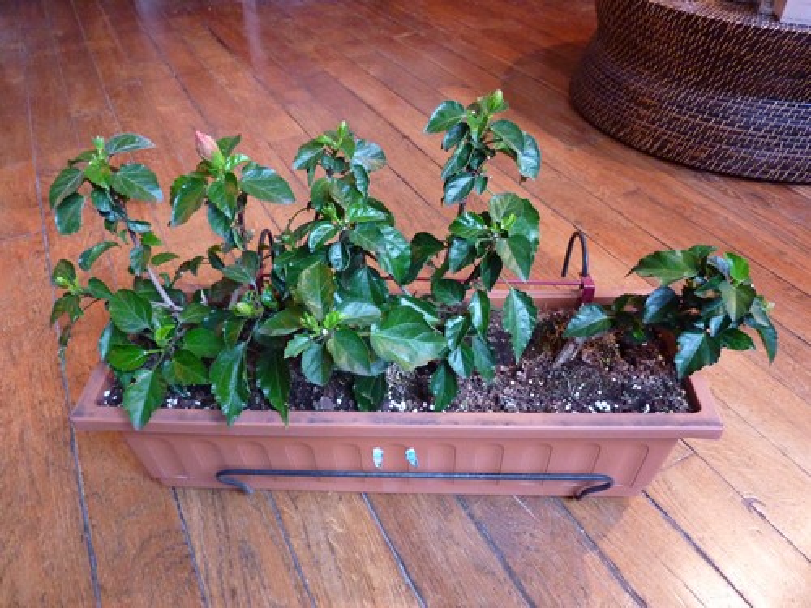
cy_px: 304
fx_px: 586
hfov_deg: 69.4
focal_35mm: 25
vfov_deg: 54.9
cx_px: 406
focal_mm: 4.1
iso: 400
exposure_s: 1/8
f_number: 3.3
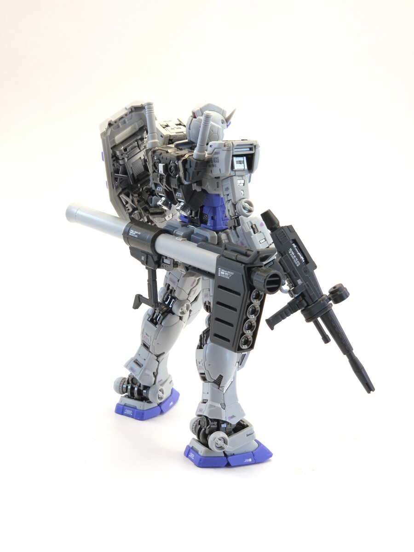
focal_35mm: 69
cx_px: 207
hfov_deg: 21.3
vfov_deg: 28.2
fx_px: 1100
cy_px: 276
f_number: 2.4
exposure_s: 1/60.2
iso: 50
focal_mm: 7
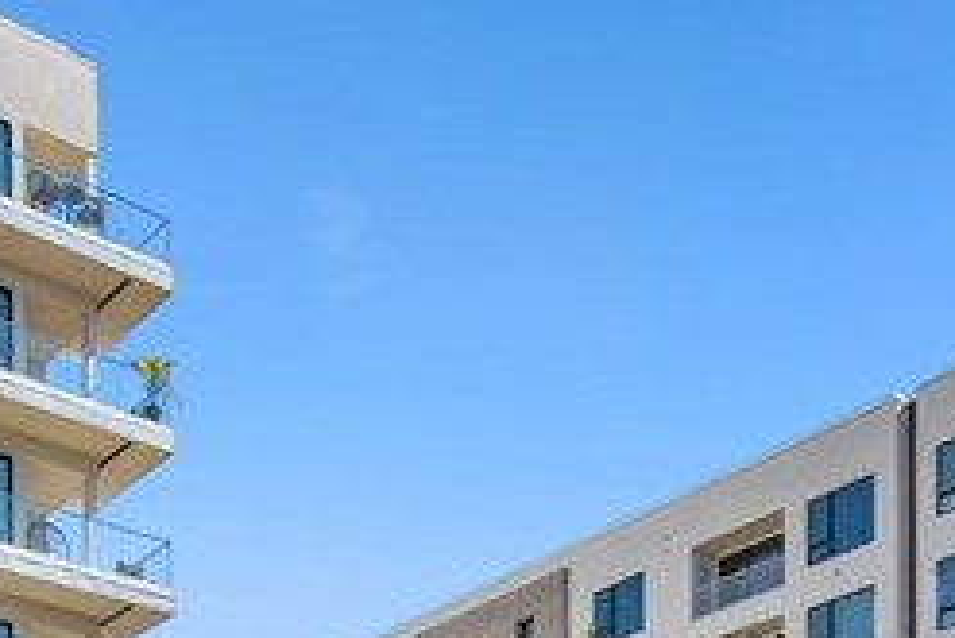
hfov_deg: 34.3
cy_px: 1135
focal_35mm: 58
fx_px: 1539
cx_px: 360
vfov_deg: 18.5
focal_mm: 14
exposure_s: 1/400
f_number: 10
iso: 200
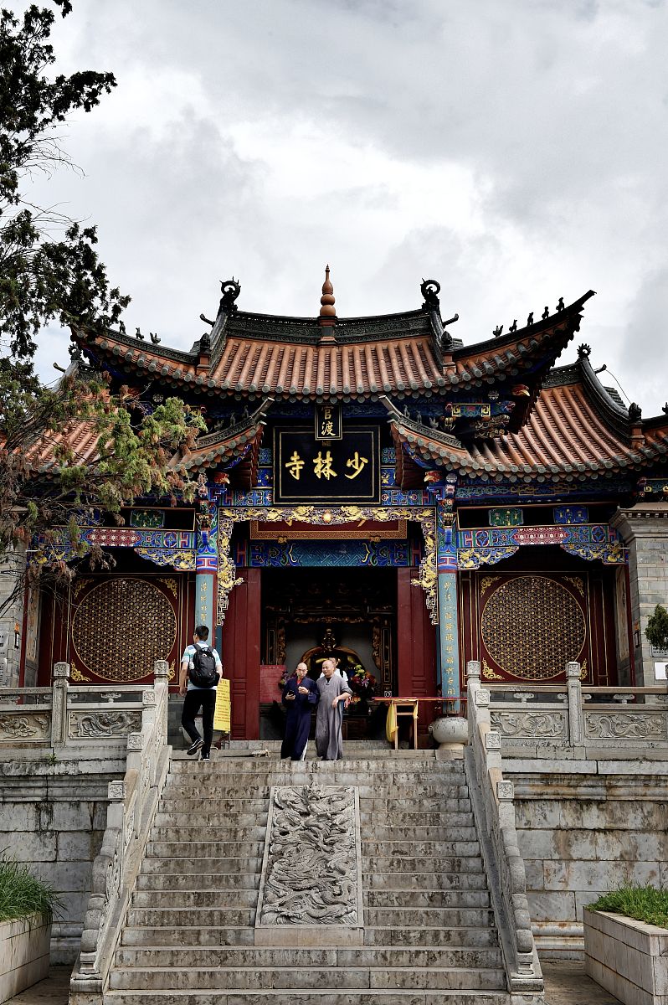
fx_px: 1338
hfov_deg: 28.0
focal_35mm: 48
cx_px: 334
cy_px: 502
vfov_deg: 41.1
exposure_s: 1/200
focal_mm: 48
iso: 125
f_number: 11
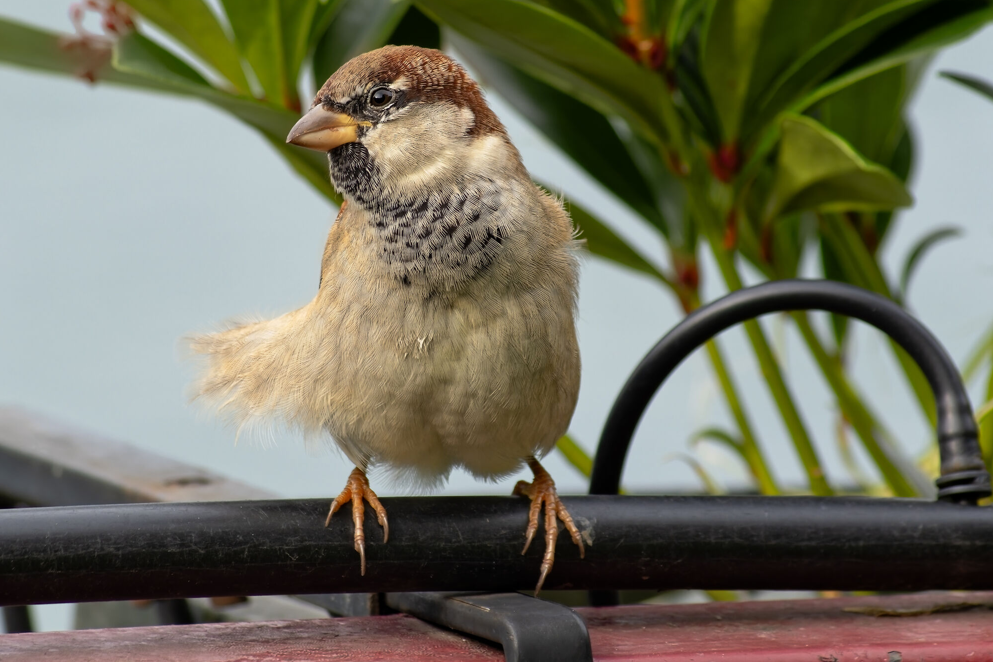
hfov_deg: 5.0
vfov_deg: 3.4
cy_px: 300
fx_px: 11281
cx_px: 430
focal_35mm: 409
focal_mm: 220
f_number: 10
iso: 1000
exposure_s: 1/250
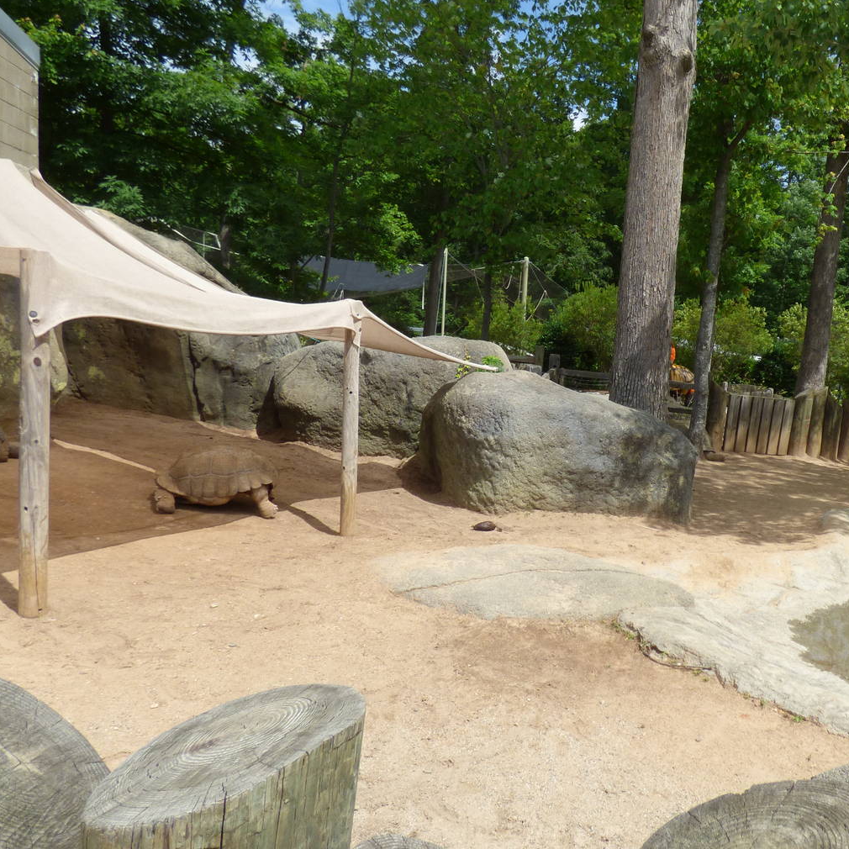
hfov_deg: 54.5
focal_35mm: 28
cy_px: 439
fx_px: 777
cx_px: 643
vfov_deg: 57.3
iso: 100
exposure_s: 1/2000
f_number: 2.8
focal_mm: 3.58
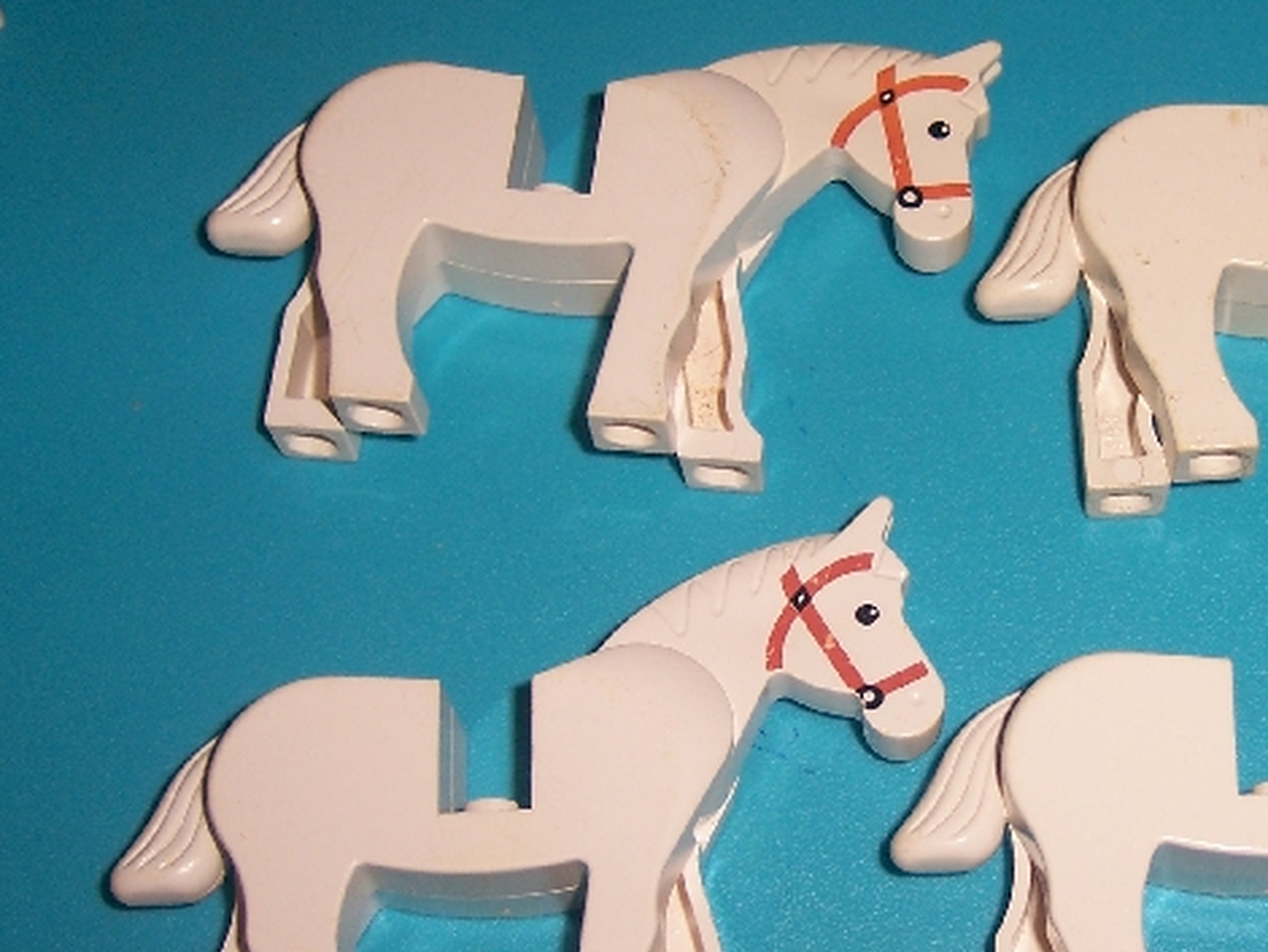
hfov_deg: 25.9
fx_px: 2712
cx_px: 997
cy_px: 494
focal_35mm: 74
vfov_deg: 19.9
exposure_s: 1/60
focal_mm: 7.7
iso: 80
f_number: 3.2
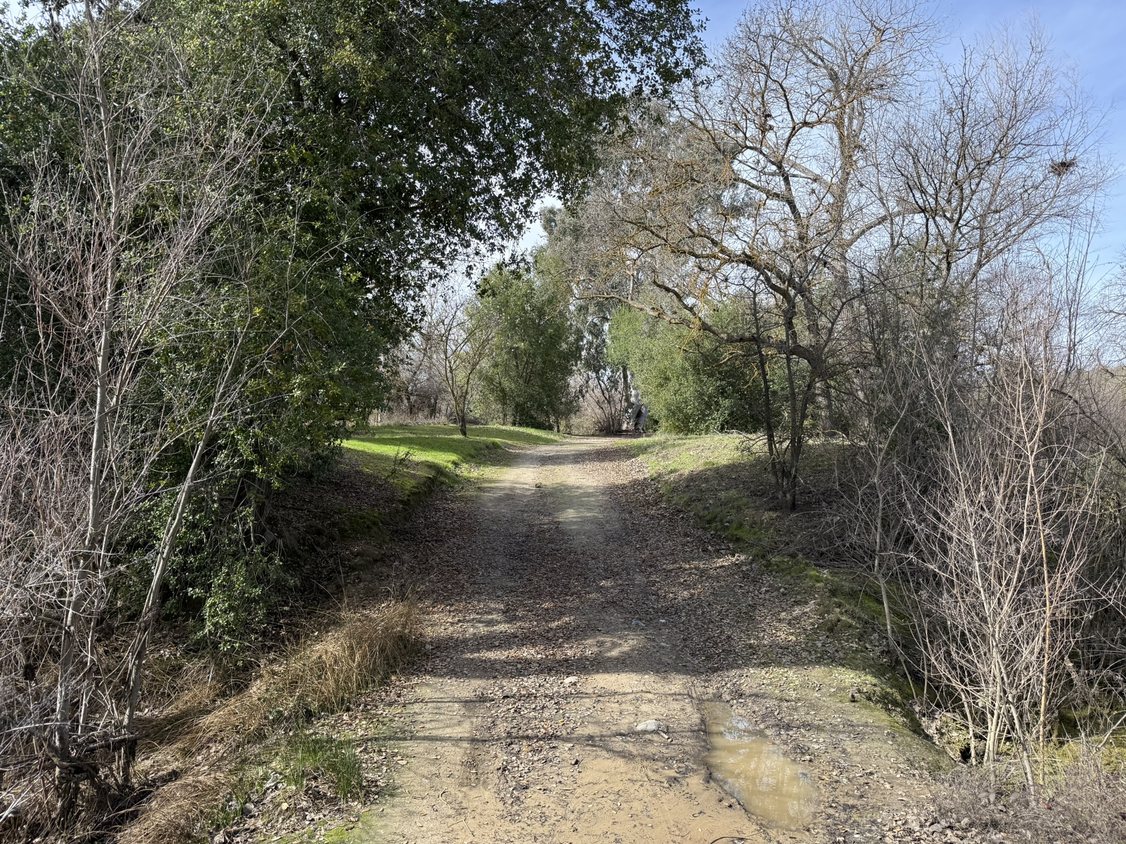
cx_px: 563
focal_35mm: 24
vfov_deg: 56.8
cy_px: 422
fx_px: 781
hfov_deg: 71.6
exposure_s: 1/1585
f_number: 1.78
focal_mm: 6.76
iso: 100
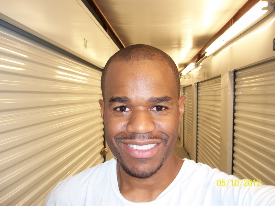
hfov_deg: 54.0
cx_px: 138
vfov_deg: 41.8
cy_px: 103
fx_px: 270
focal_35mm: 34
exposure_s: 1/60
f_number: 2.8
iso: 120
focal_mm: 5.7
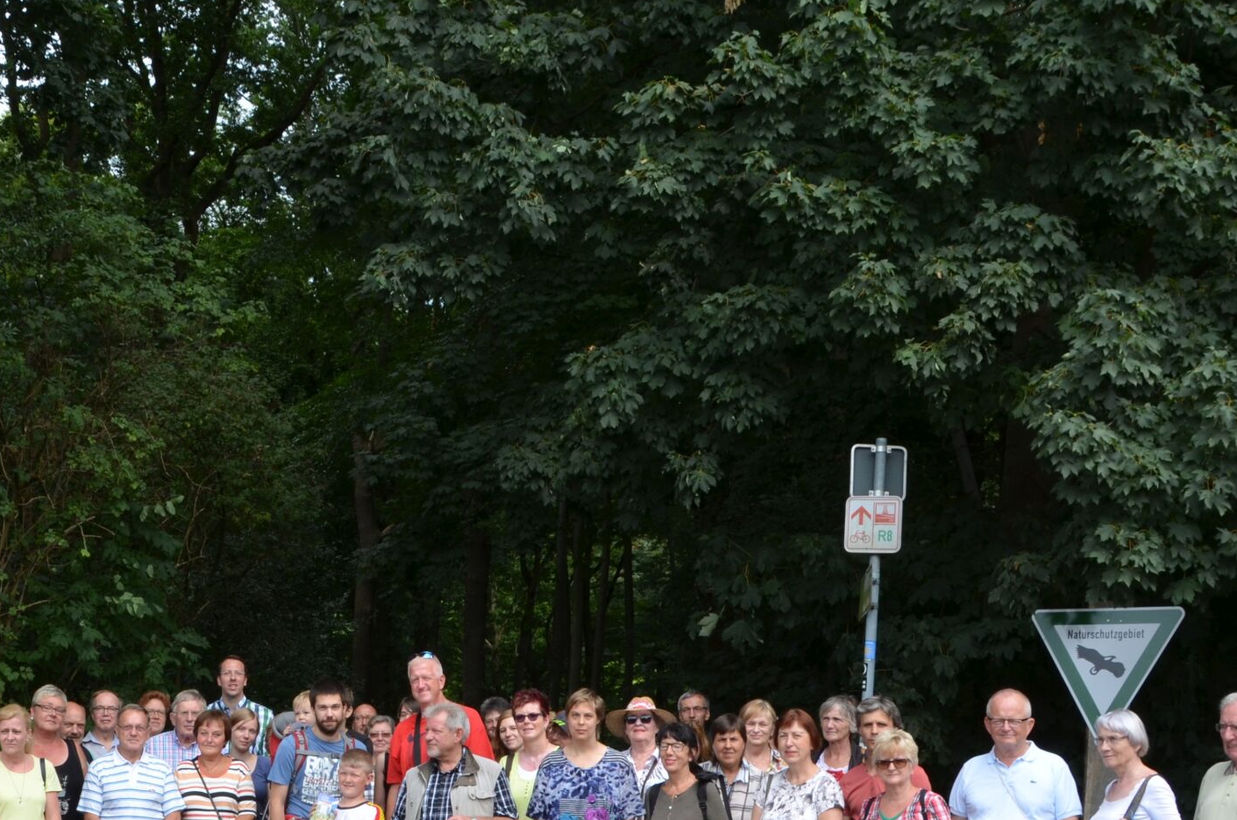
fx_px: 1680
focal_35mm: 49
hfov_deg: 39.6
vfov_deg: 26.7
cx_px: 357
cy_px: 703
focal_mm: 18
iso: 100
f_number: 10
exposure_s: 1/60
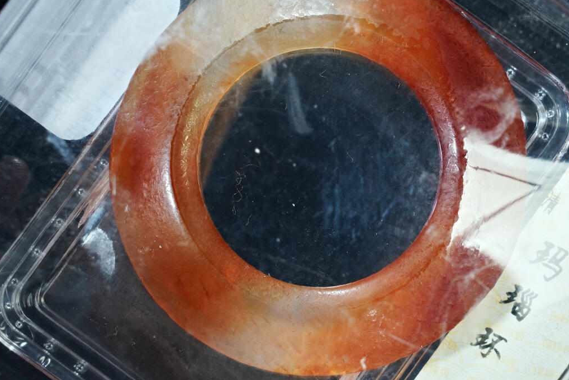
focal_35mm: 216
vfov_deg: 6.4
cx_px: 366
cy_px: 150
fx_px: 3414
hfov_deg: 9.5
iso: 100
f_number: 18
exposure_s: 1/160
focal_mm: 105
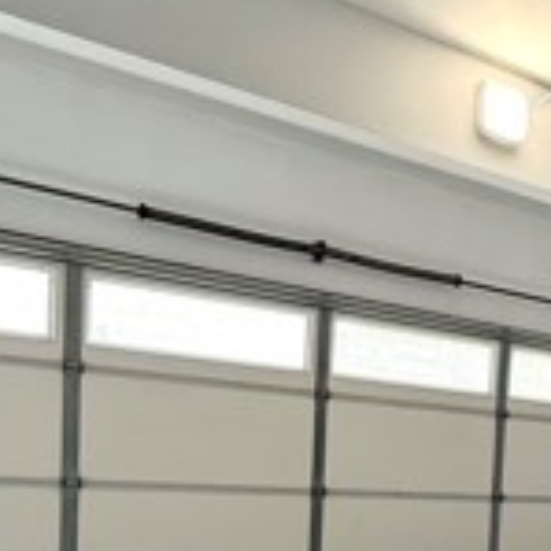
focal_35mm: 53
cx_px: 717
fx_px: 954
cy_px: 536
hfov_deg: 27.0
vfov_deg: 30.2
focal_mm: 2.22
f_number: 2.2
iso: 160
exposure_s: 1/120
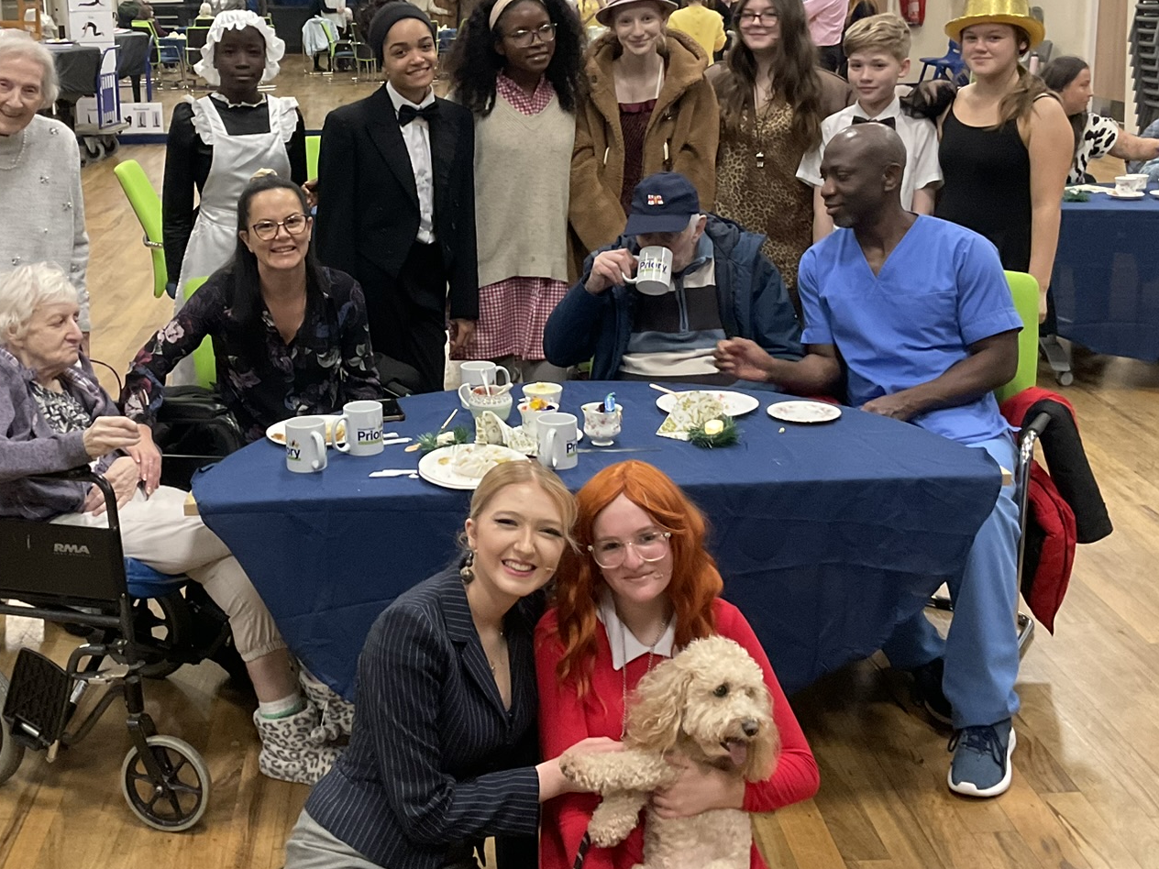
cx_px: 441
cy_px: 291
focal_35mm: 47
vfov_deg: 30.7
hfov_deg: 40.2
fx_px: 1574
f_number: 1.8
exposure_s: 1/60
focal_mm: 3
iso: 320
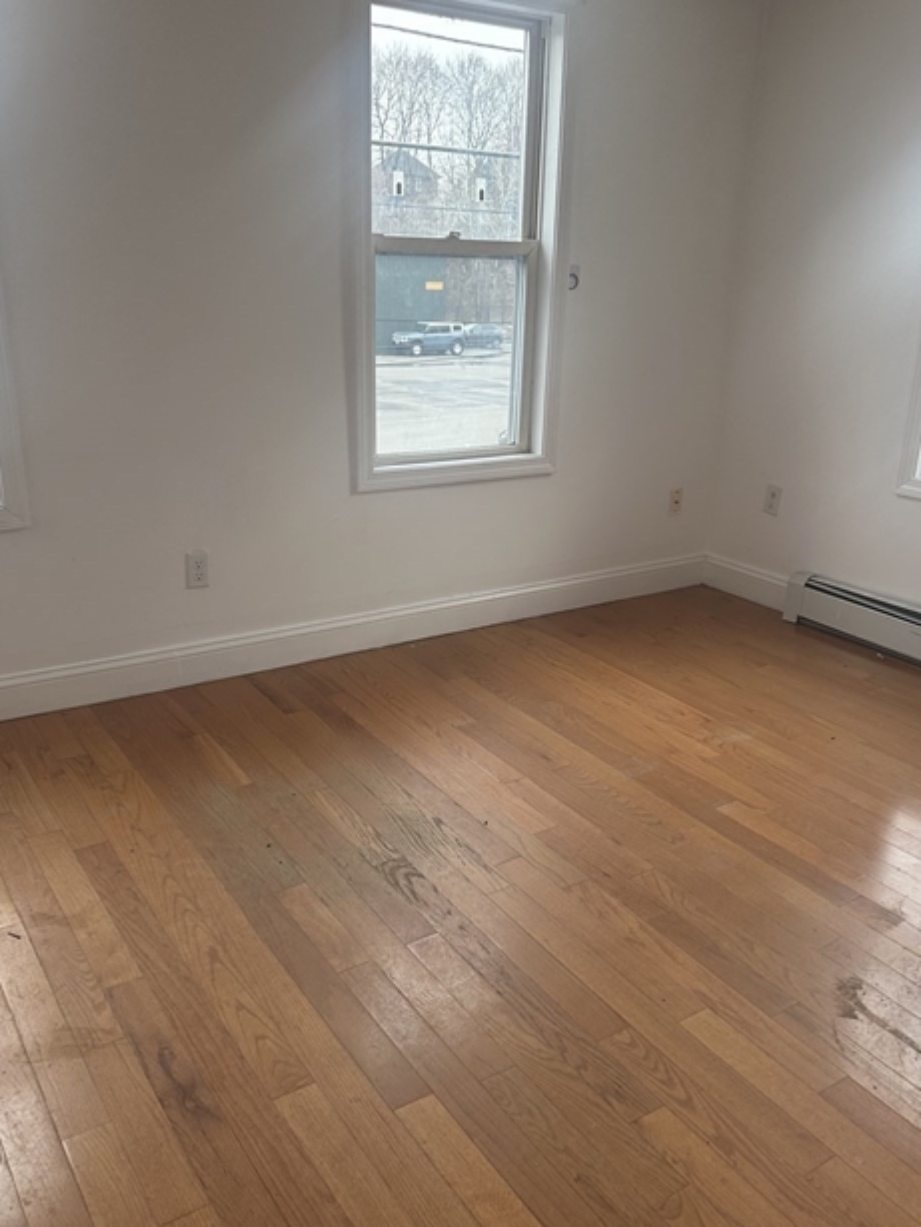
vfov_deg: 59.9
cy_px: 641
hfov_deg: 46.8
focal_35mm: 30
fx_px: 1064
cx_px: 450
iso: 80
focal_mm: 6.86
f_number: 1.78
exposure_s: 1/120
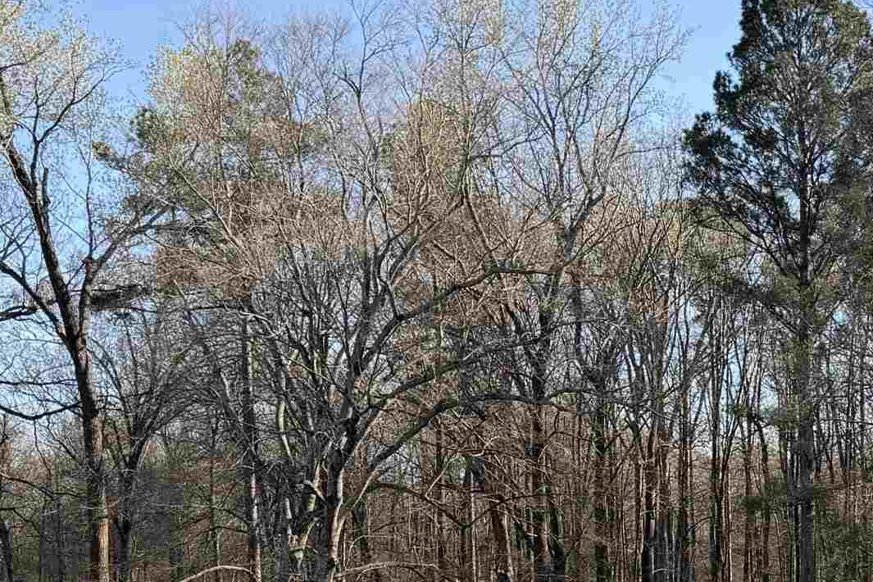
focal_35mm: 72
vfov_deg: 18.4
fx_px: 1746
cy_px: 601
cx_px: 866
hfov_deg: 26.6
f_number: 1.78
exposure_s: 1/1271
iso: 80
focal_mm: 6.76
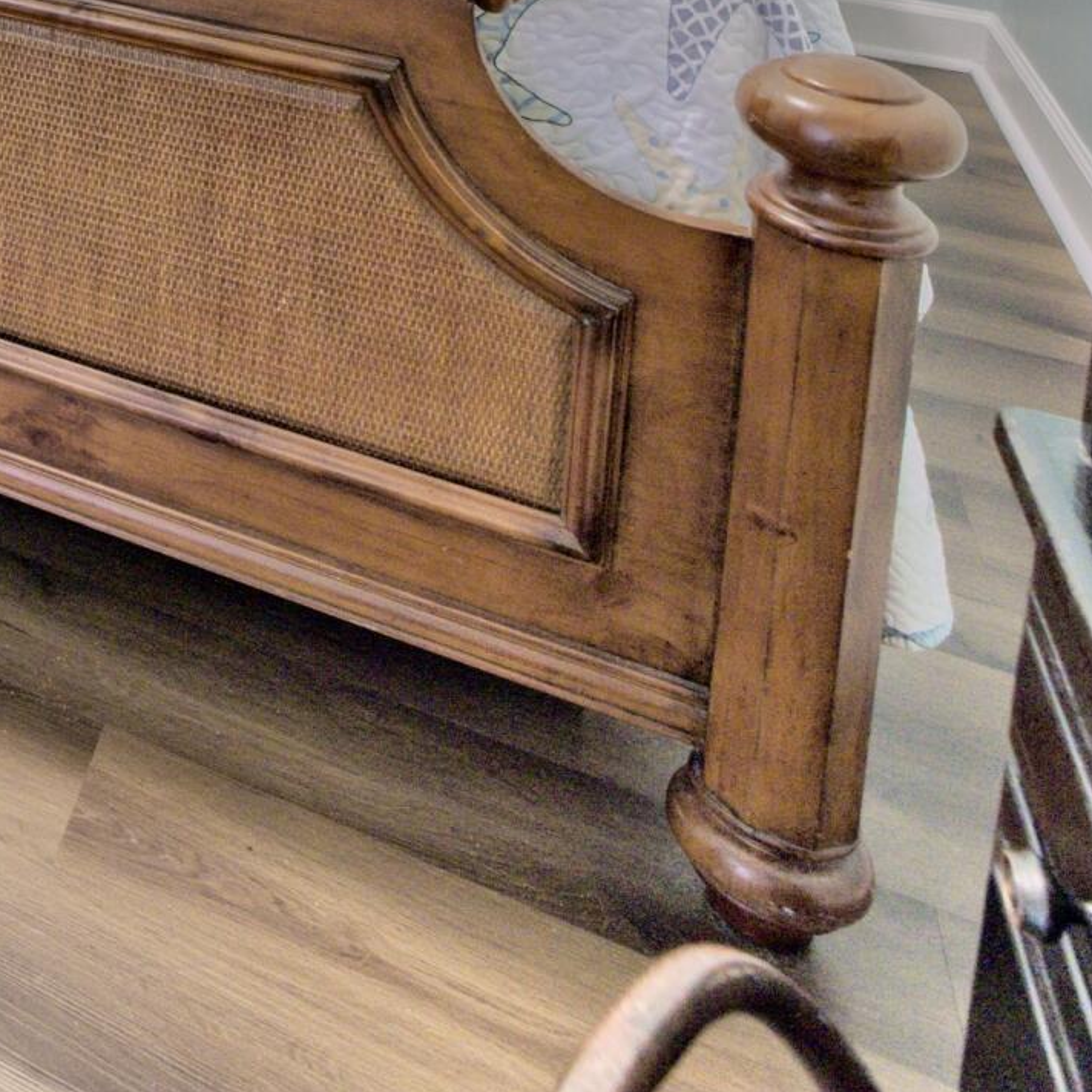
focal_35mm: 43
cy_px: -411
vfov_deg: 29.4
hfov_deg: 28.0
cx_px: -503
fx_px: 1535
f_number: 8
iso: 500
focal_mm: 12
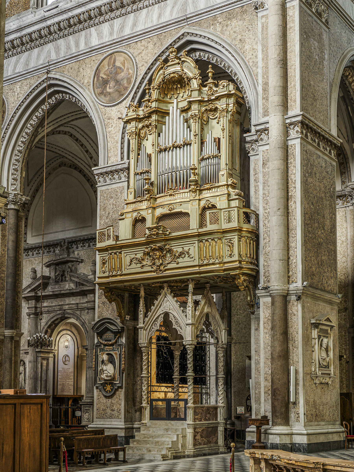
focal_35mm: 50
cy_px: 236
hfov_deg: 29.1
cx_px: 177
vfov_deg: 38.2
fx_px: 682
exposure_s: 1/5
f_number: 5
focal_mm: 25
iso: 200
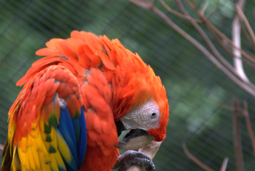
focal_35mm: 420
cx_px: 128
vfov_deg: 3.3
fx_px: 2979
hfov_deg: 4.9
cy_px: 86
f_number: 9
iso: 1600
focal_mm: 280
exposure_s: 1/160
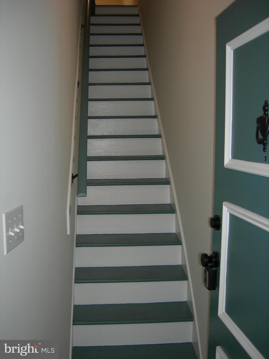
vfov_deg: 51.4
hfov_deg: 39.7
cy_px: 180
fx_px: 373
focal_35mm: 36
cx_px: 134
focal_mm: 7.5
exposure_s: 1/60.1
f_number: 2.7
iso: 64
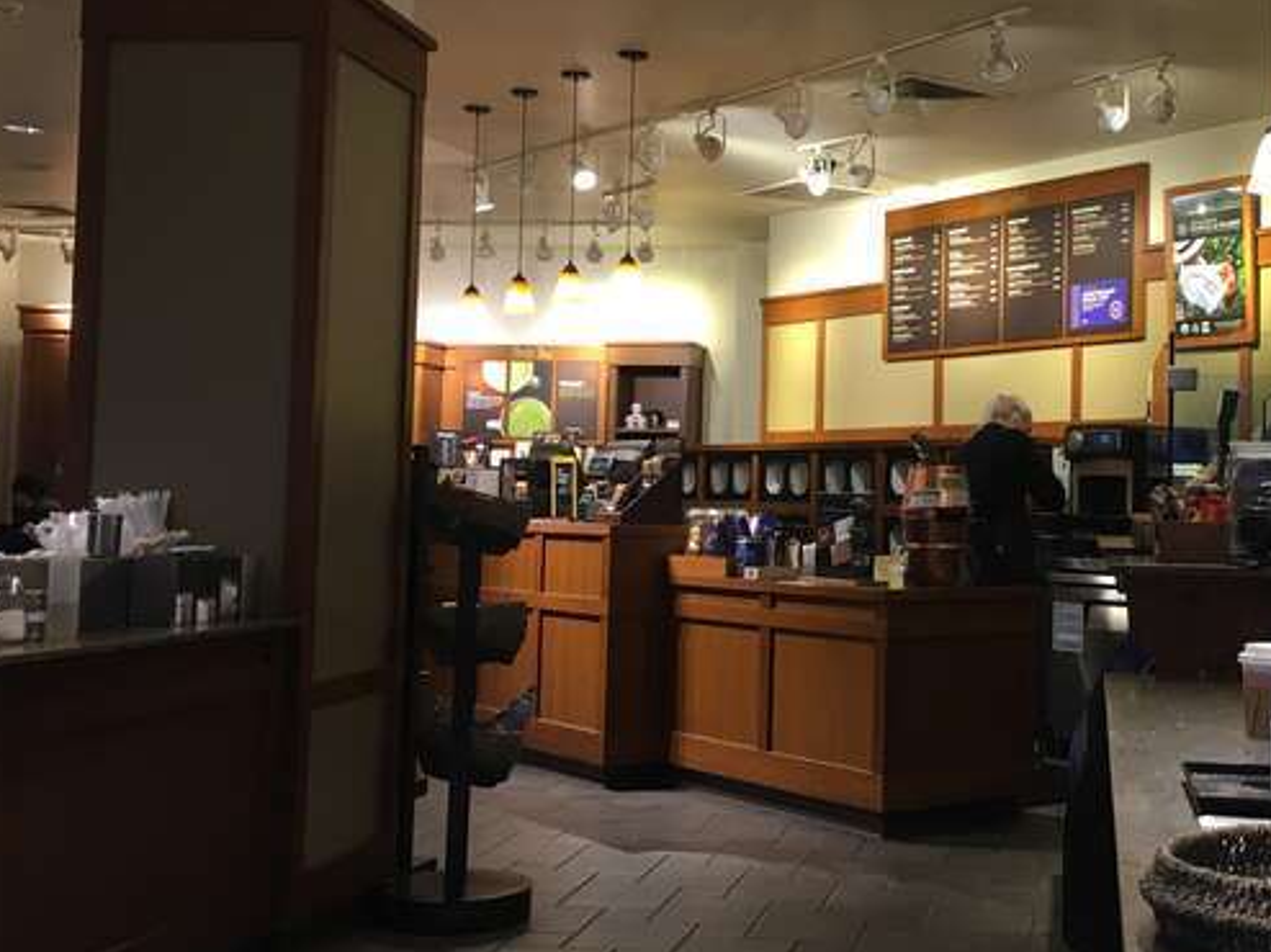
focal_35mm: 47
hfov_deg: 39.5
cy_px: 391
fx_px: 1725
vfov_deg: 30.8
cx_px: 929
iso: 64
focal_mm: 4.15
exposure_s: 1/30
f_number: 2.2
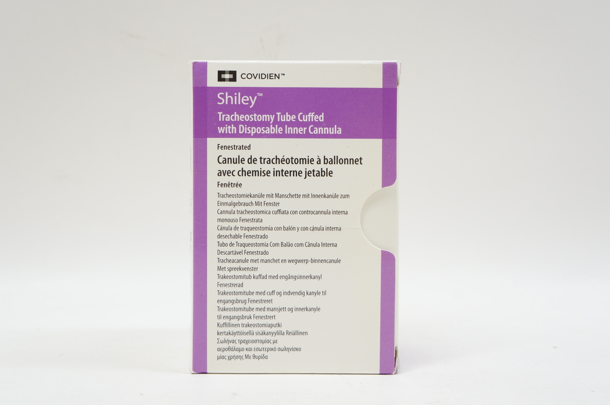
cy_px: 202
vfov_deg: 30.8
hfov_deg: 45.0
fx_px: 736
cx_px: 305
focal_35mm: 44
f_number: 7.1
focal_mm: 29
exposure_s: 1/40
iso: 400
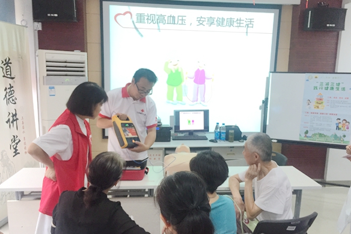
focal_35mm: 31
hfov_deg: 60.3
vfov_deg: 42.3
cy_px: 126
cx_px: 179
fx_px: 302
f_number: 2.2
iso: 80
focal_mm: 4.15
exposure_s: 1/33
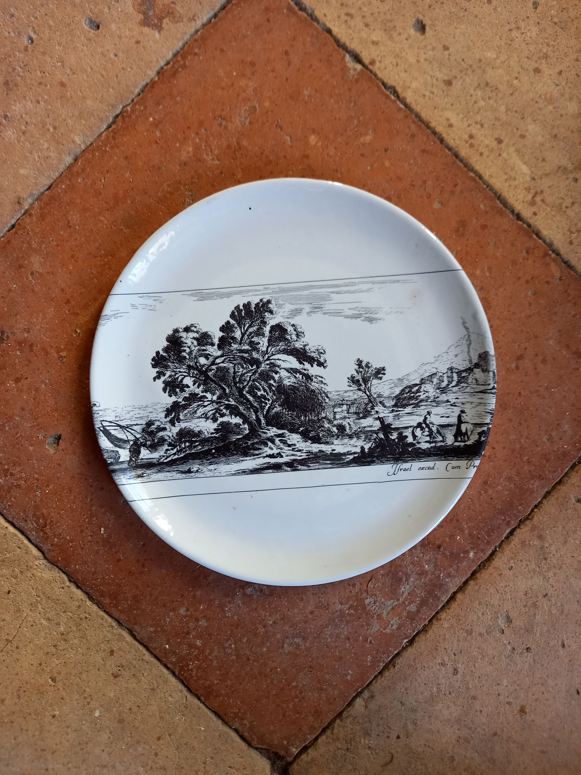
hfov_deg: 54.9
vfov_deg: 69.4
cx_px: 290
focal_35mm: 25
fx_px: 559
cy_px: 388
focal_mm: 4.65
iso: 320
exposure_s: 1/50
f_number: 1.8
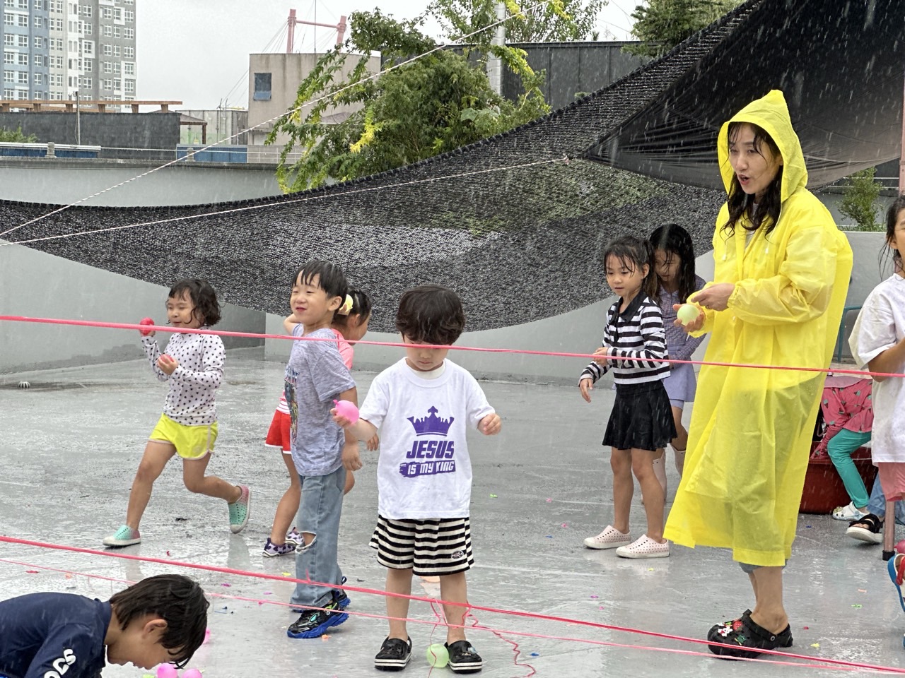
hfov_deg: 25.3
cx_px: 452
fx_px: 2013
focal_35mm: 77
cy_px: 339
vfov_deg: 19.1
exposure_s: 1/121
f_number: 2.8
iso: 50
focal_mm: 9
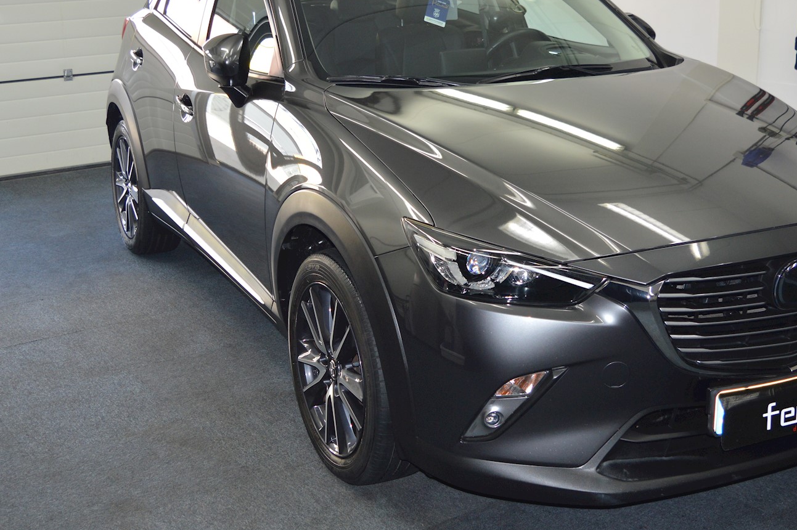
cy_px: 220
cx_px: 385
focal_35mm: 49
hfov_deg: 40.4
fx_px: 1084
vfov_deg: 27.4
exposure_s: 1/100
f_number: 4
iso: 400
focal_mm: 22
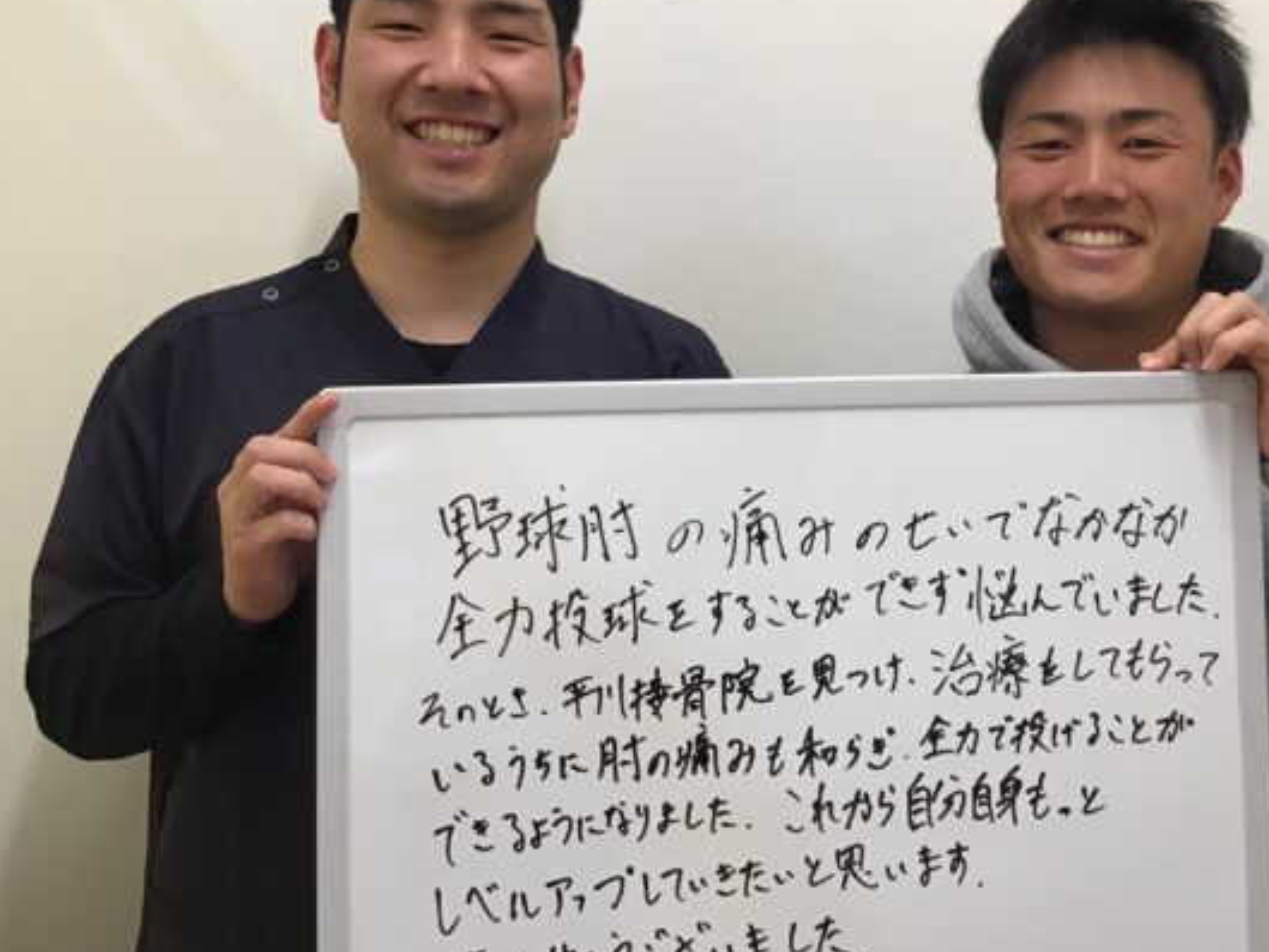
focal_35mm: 45
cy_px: 350
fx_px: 1650
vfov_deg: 32.0
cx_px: 796
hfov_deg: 41.7
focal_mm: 3.3
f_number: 2.4
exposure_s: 1/30
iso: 50
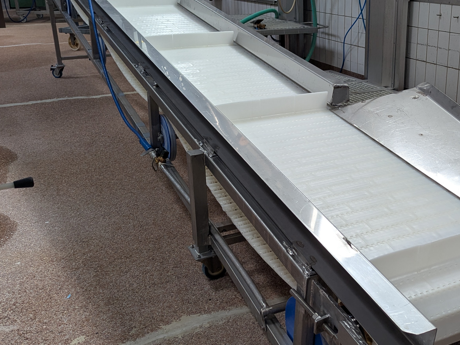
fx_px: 558
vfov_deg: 34.2
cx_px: 315
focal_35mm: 42
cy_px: 138
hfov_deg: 44.0
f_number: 1.85
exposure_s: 1/73.7
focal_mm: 6.81
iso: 73
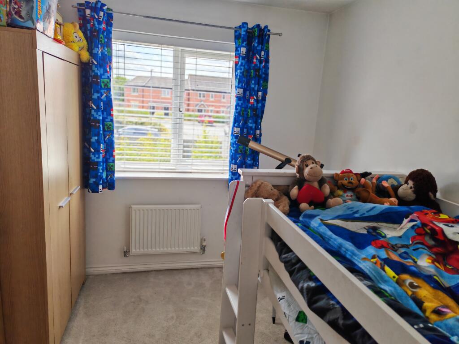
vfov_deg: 54.9
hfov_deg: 69.4
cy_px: 172
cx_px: 230
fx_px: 331
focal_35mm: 25
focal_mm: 5.3
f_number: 2.4
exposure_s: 1/330
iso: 80
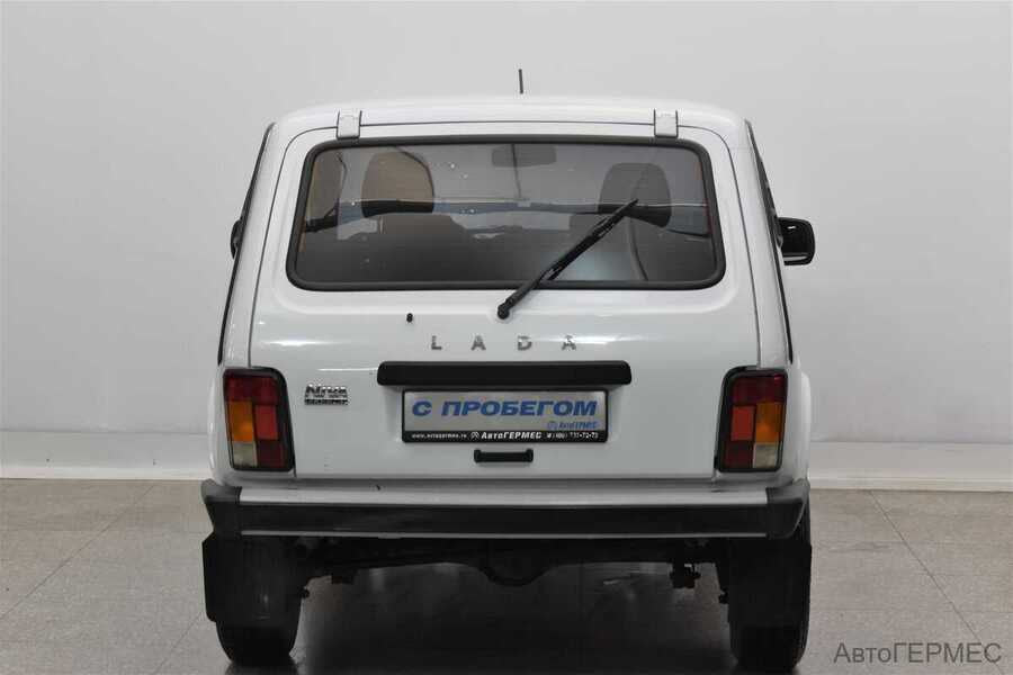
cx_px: 506
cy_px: 338
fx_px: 2321
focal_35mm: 82
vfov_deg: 16.6
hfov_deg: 24.6
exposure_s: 1/50
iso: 800
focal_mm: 55
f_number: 9
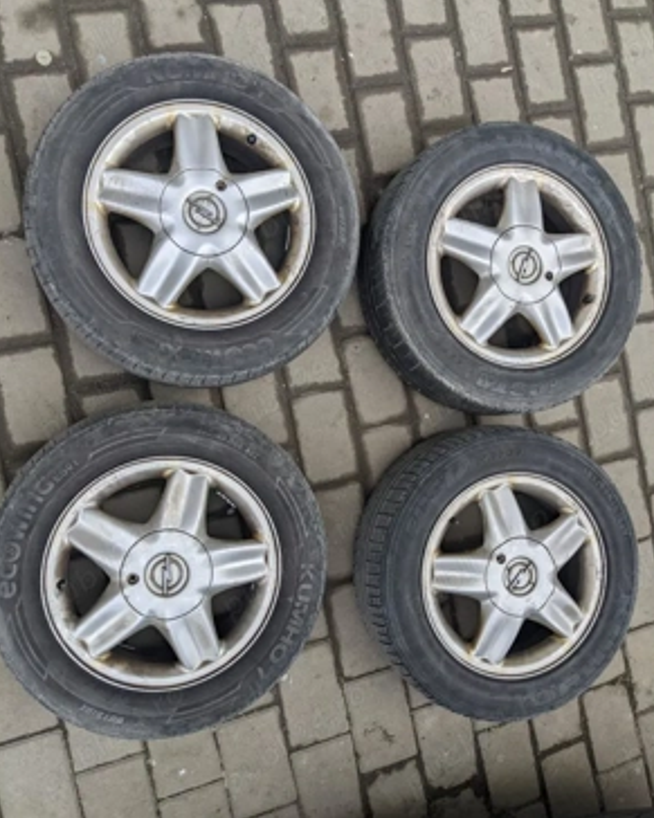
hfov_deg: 50.0
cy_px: 409
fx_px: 702
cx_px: 324
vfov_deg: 60.5
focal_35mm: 29
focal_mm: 4.38
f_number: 1.73
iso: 46
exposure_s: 1/247
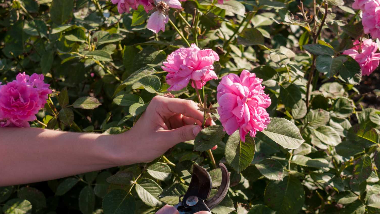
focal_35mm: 73
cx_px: 210
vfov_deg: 16.5
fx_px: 736
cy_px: 147
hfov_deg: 28.9
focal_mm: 34
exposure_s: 1/250
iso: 100
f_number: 5.6
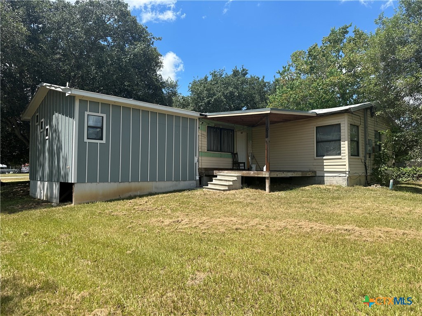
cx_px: 211
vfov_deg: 56.8
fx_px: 293
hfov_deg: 71.6
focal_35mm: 24
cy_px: 158
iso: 80
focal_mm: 6.86
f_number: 1.78
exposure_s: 1/3155
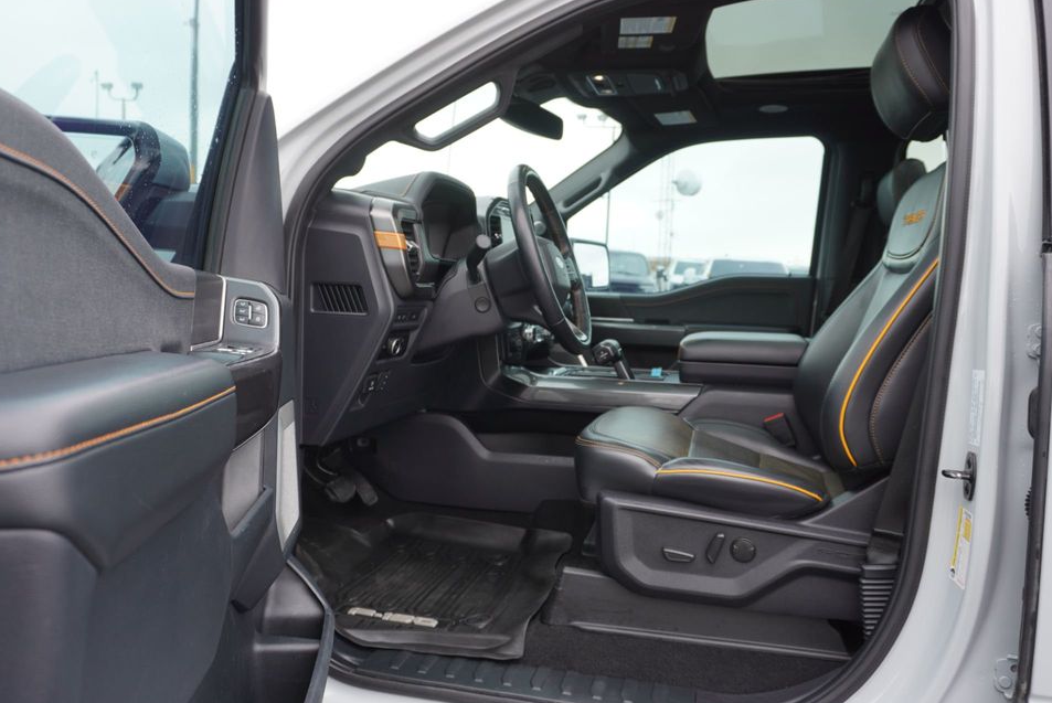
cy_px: 331
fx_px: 848
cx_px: 530
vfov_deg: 45.0
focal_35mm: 29
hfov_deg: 63.6
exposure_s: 1/60
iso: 100
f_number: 4
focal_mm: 18
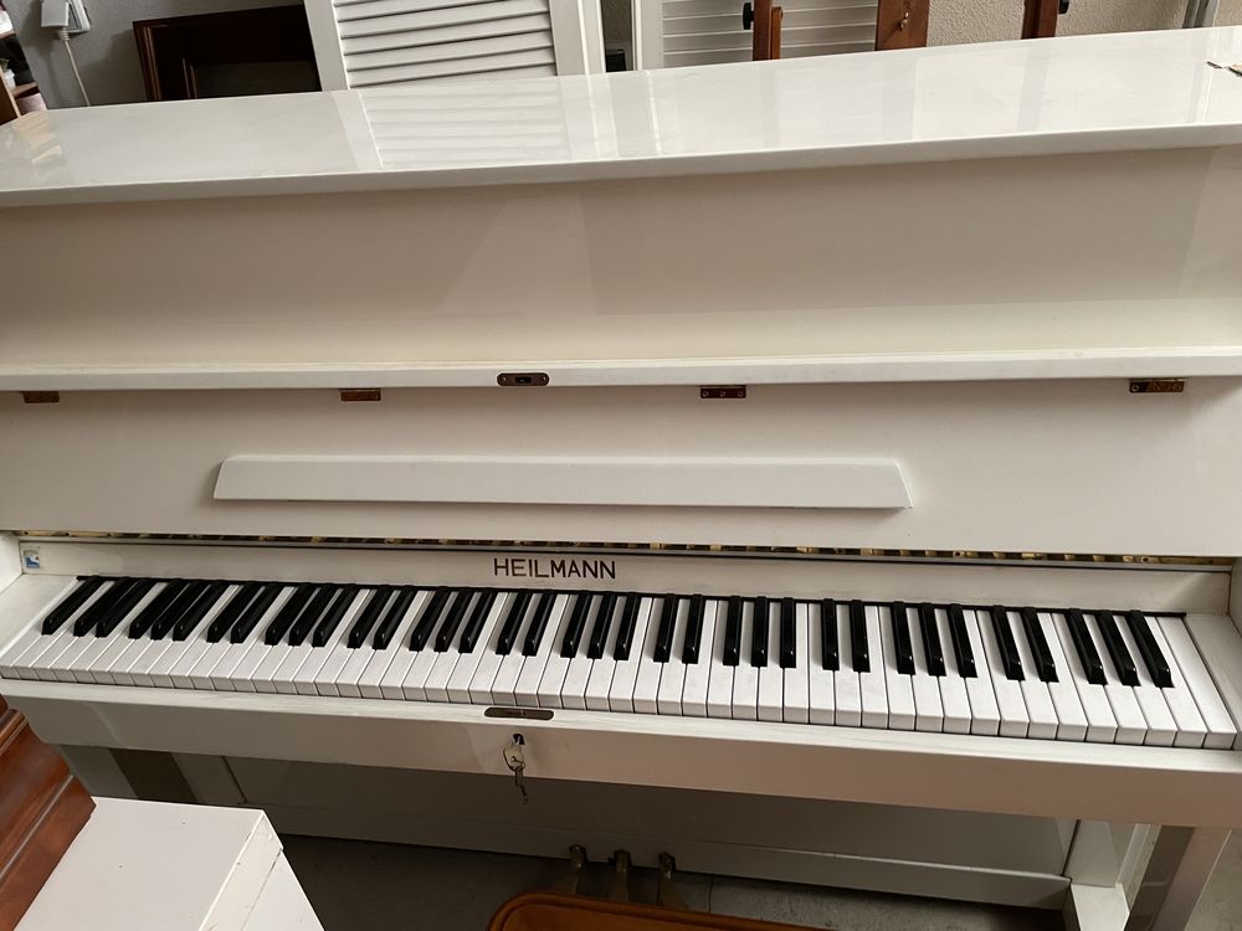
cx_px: 621
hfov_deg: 67.3
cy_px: 466
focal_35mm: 26
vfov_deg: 53.1
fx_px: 933
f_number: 1.6
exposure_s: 1/60
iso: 320
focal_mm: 4.2
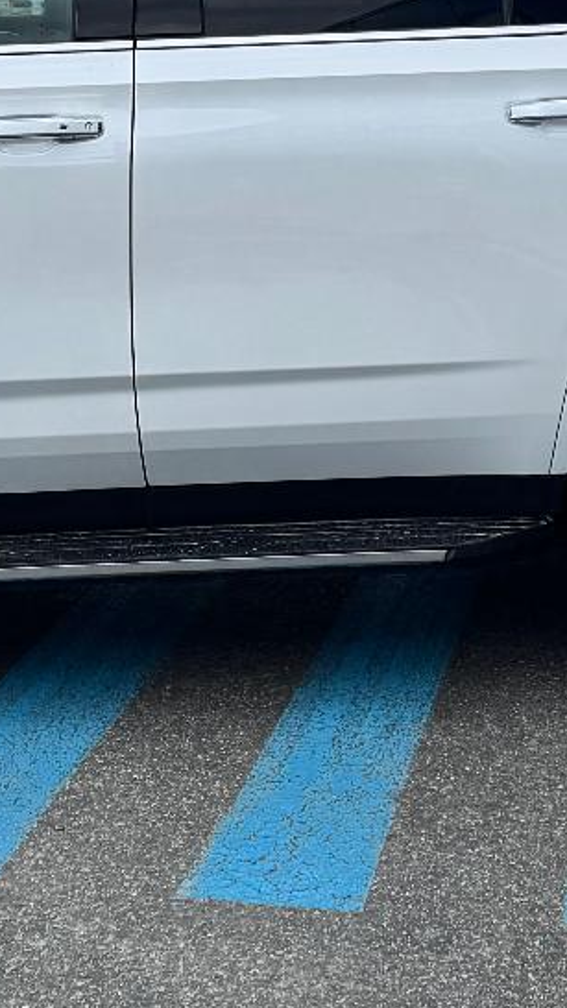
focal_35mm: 92
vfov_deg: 22.9
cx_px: 185
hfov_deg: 13.1
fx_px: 2460
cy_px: 214
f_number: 1.78
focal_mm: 6.76
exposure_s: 1/2506
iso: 80
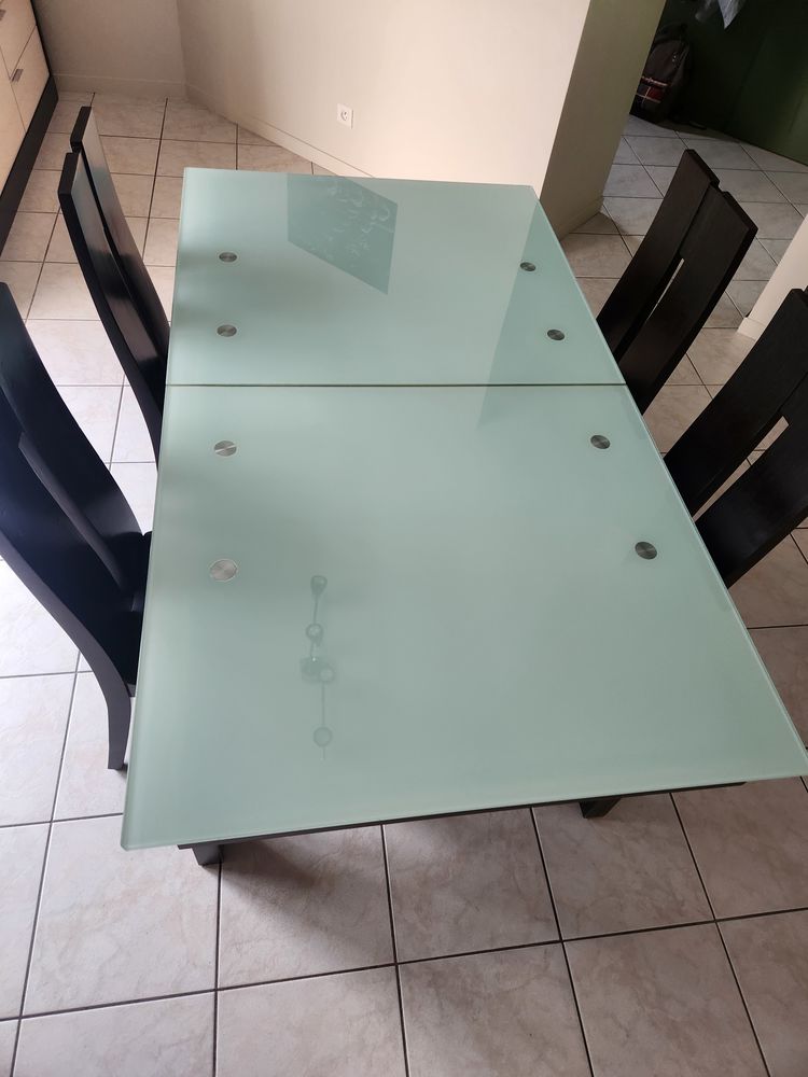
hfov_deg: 58.9
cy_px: 538
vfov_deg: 73.9
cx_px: 404
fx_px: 716
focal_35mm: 23
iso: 160
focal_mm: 5.4
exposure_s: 1/180
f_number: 1.8
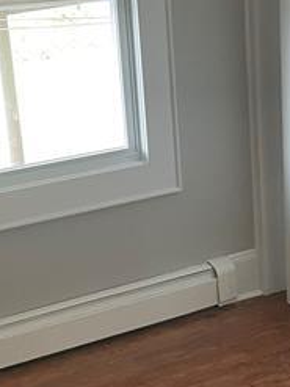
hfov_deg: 18.2
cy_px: 161
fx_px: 906
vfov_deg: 24.1
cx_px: 138
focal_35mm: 81
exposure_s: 1/60
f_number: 1.6
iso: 200
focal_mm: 4.2
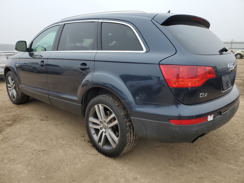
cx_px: 122
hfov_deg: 67.3
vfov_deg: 53.1
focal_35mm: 26
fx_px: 183
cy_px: 92
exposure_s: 1/385
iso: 50
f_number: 1.5
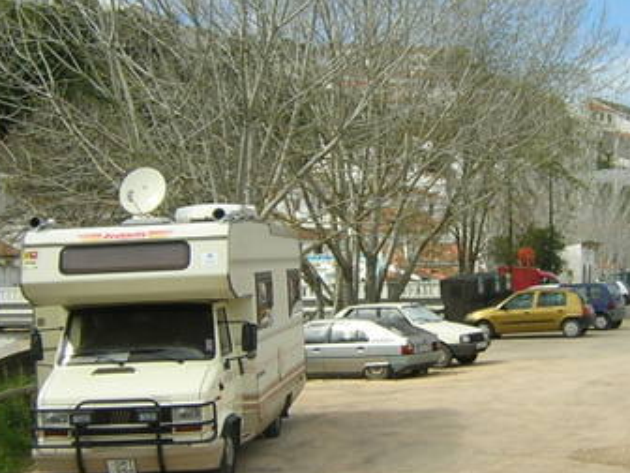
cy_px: 206
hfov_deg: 25.8
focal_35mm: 75
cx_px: 424
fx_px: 1365
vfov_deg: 19.6
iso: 100
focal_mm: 4.7
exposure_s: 1/347
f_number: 5.2
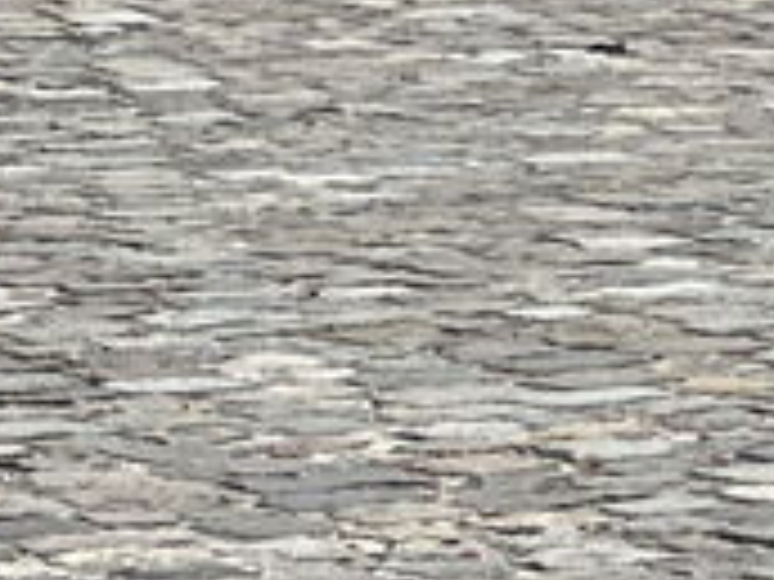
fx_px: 10241
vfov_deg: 3.2
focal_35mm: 458
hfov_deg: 4.2
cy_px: -423
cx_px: 2169
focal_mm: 9
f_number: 2.8
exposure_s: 1/212
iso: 25
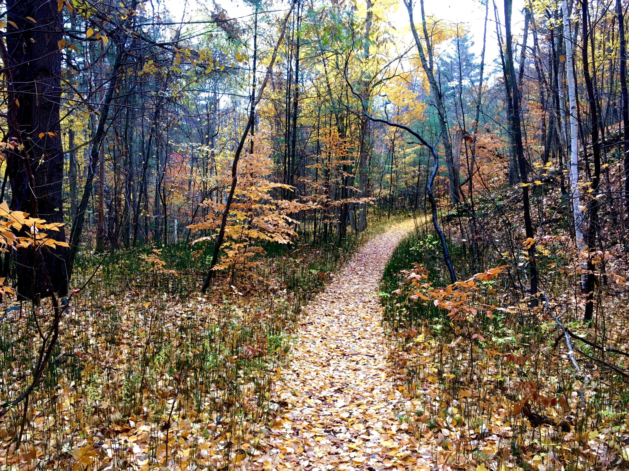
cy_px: 236
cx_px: 314
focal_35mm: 29
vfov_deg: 48.2
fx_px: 527
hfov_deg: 61.7
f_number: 2.2
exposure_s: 1/30
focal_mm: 4.15
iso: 50
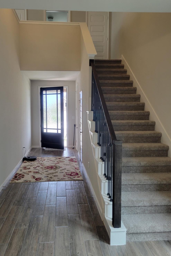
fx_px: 199
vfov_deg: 65.5
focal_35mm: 28
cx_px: 72
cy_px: 124
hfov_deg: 46.2
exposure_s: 1/120
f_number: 1.8
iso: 160
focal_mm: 5.4
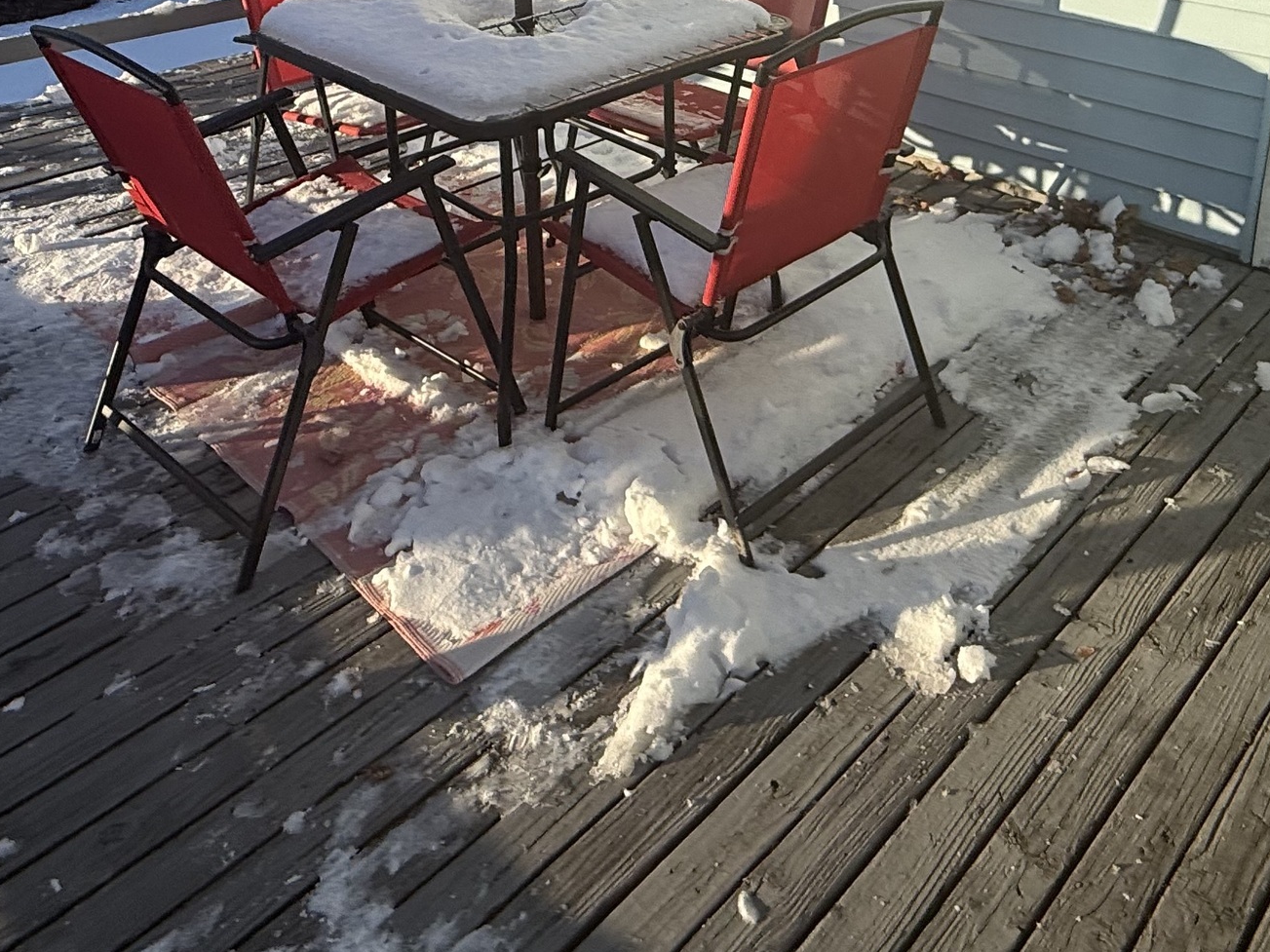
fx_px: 1211
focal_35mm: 33
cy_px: 28
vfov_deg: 38.7
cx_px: 708
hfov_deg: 55.2
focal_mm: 2.22
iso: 50
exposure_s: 1/1285
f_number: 2.2
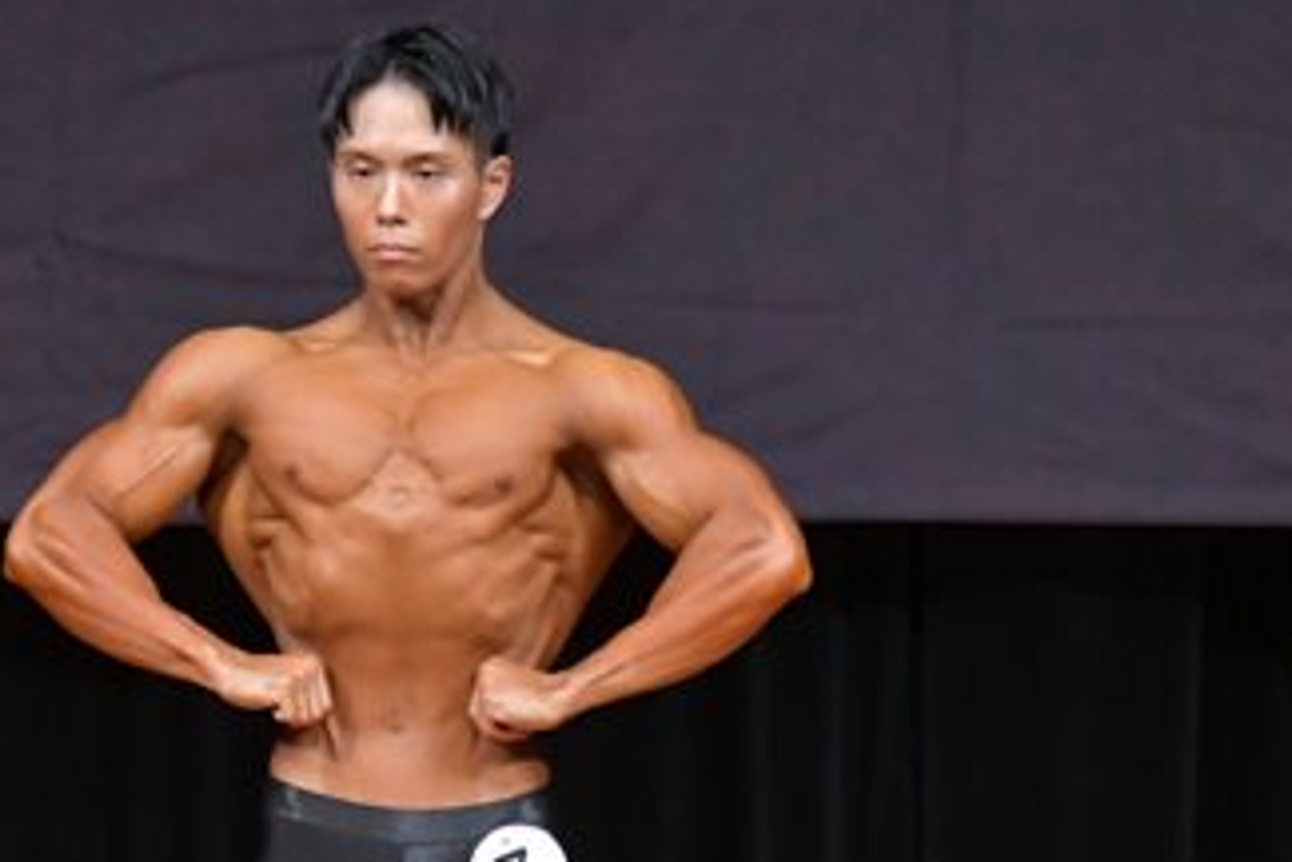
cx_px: 413
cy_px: 866
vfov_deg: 2.0
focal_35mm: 681
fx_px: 24438
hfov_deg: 3.0
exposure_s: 1/400
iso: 5000
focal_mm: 190
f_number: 5.6
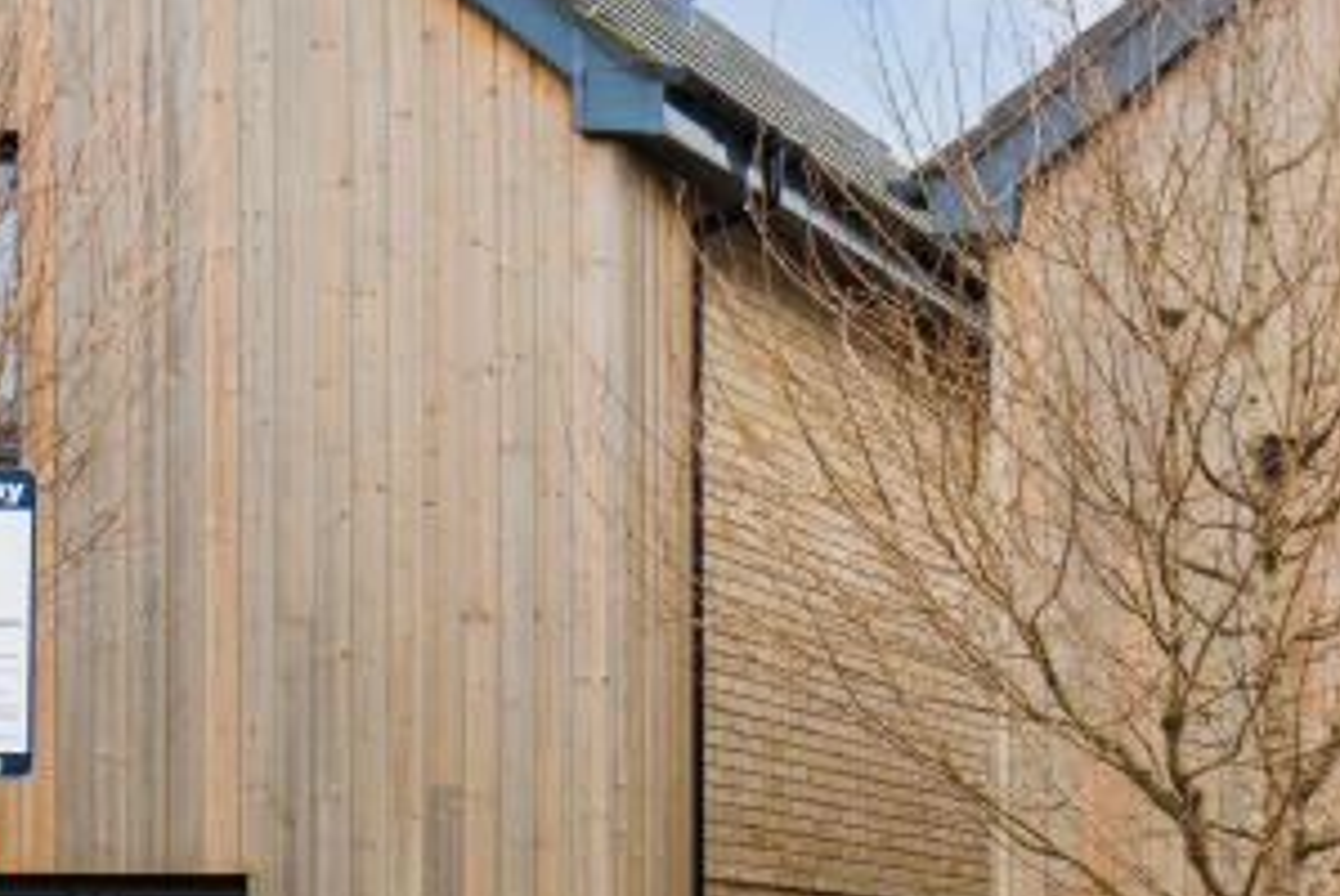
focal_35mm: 106
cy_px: 880
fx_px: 3949
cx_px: 2241
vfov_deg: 12.8
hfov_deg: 16.7
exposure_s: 1/100
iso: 640
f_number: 8
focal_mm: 31
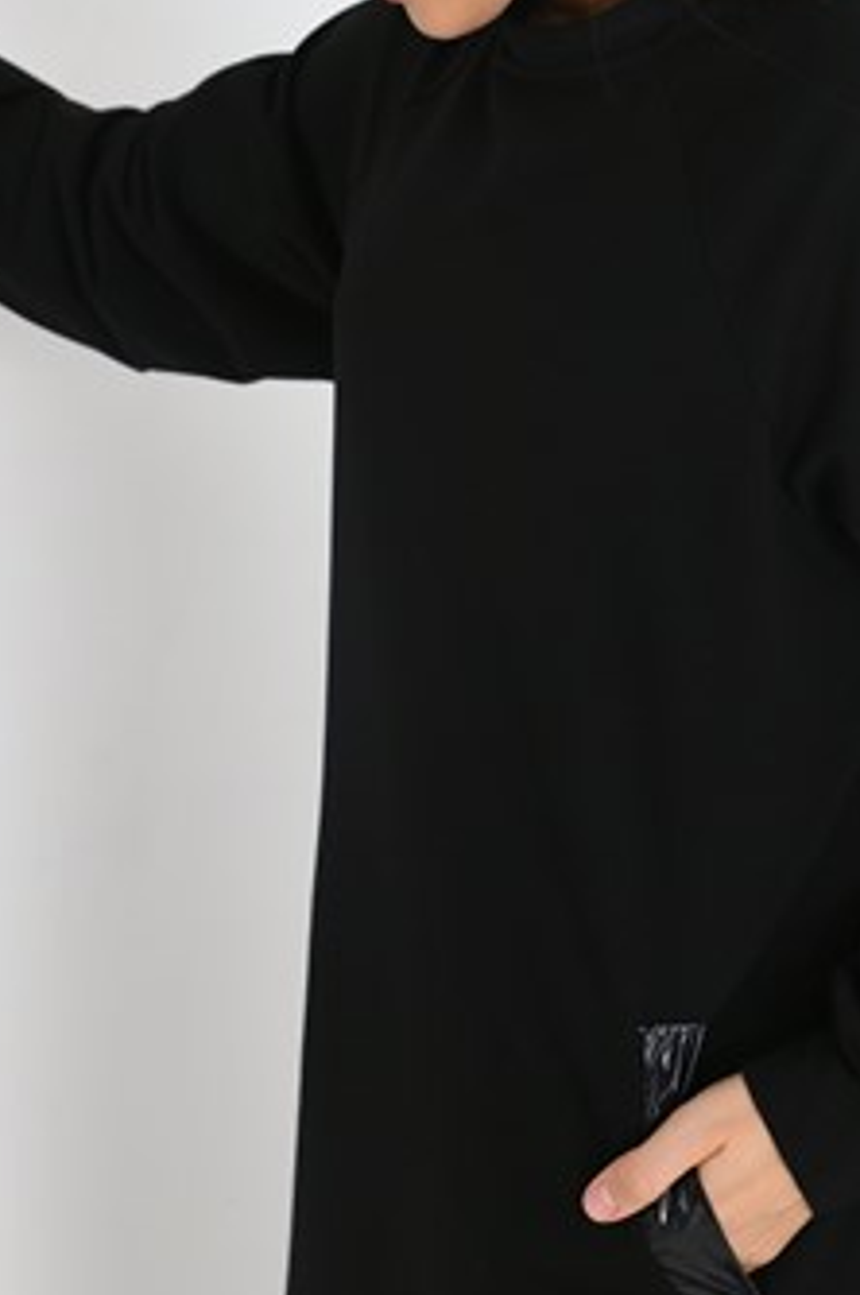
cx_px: 457
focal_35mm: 82
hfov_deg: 16.6
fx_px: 2944
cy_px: 380
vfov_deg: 24.6
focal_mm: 48
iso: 100
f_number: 5.6
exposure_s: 1/125
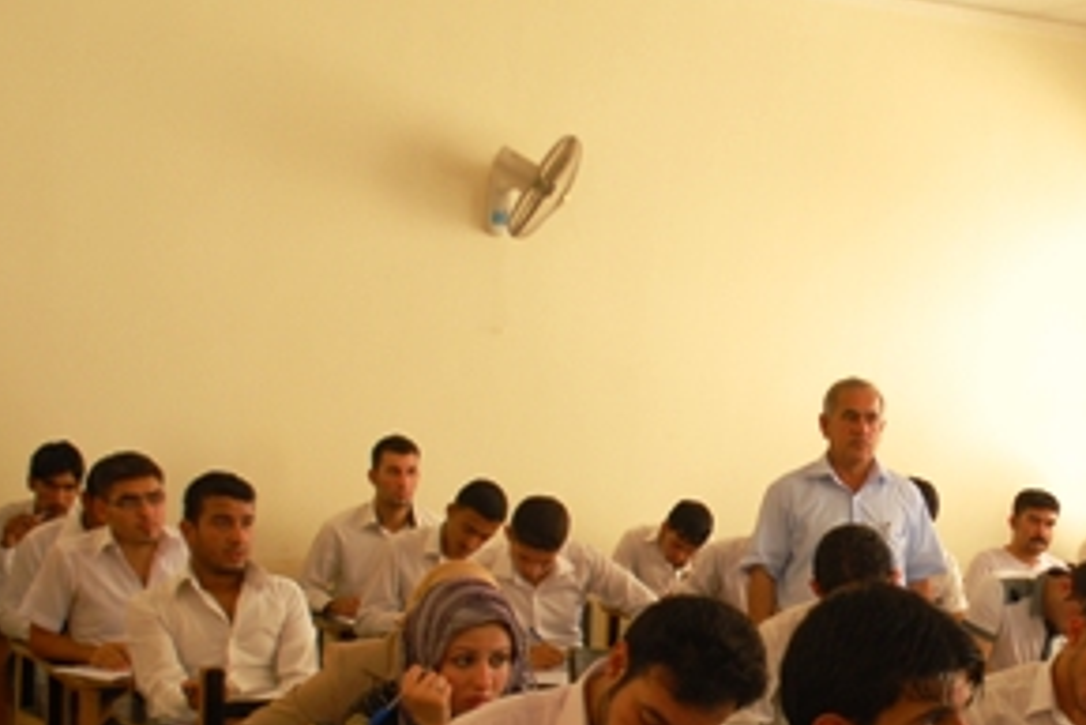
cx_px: 917
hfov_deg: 27.0
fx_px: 2203
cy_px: 477
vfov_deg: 18.6
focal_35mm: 73
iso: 400
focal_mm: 22
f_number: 4
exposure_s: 1/30
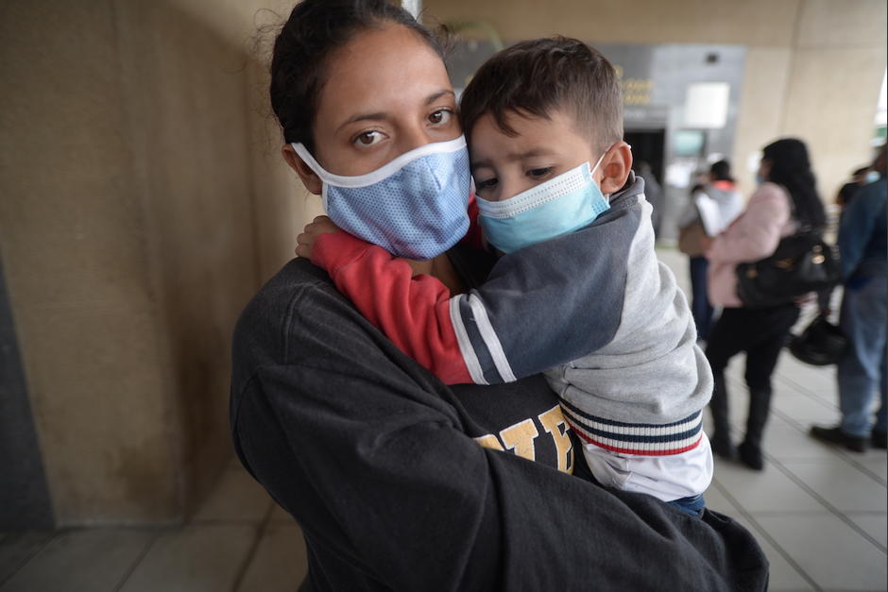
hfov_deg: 84.0
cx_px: 444
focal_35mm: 20
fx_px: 493
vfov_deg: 62.0
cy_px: 296
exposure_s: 1/320
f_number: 2.8
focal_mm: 20
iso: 250
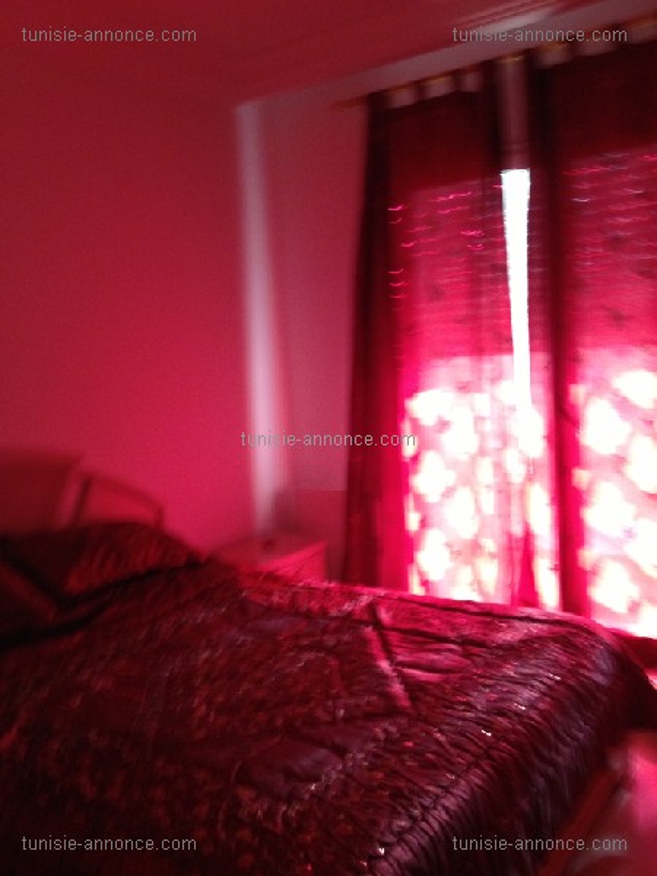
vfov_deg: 52.6
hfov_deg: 40.7
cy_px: 438
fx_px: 886
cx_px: 328
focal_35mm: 35
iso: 200
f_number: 2.4
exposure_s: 1/20
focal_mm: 4.28
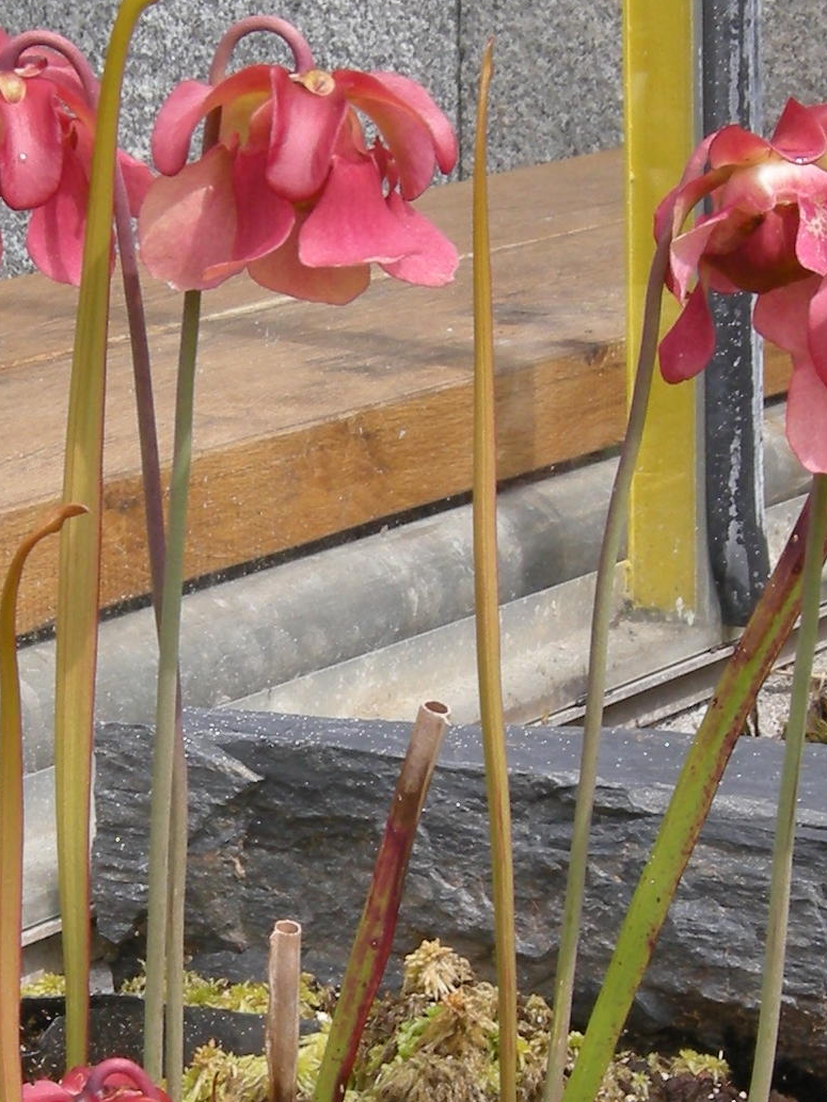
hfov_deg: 24.0
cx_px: 467
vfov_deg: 31.0
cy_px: 846
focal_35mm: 61
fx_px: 1943
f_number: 4.8
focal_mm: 7.5
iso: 64
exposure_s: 1/131
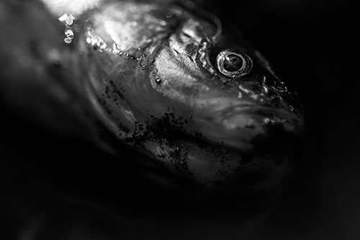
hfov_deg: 9.8
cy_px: 120
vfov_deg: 6.5
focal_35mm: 210
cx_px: 180
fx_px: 2099
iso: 125
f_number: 8
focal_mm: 210
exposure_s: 1/250
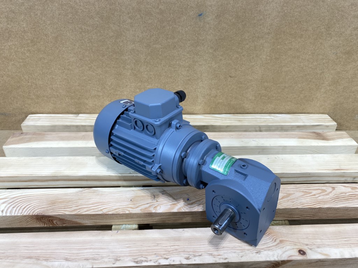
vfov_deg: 53.1
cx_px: 179
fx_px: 269
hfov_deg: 67.3
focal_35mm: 26
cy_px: 134
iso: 32
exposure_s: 1/124
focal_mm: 4.25
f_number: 1.8
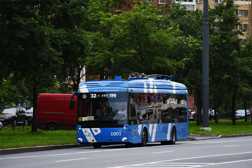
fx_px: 1365
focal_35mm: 195
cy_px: 84
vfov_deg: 7.0
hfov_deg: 10.5
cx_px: 126
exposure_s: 1/250
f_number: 5.6
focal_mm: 130
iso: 320
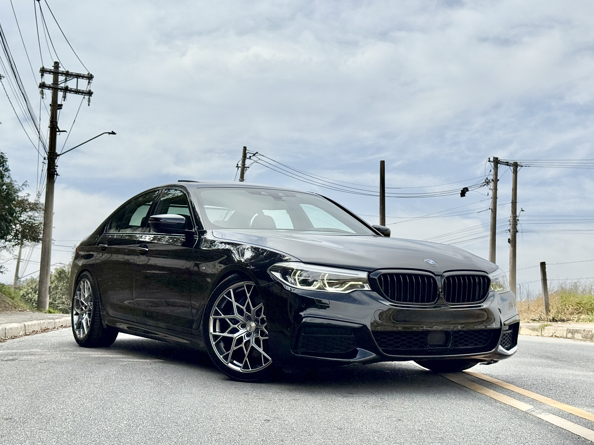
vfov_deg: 29.7
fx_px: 841
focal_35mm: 49
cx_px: 295
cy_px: 219
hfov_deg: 38.9
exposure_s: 1/8772
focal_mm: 6.76
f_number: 1.78
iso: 64
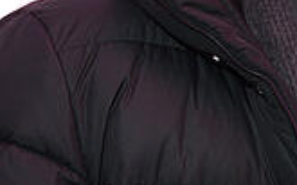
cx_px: 404
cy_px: 101
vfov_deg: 9.9
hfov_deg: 15.0
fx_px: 1068
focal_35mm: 132
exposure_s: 1/60
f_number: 1.4
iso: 100
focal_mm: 35
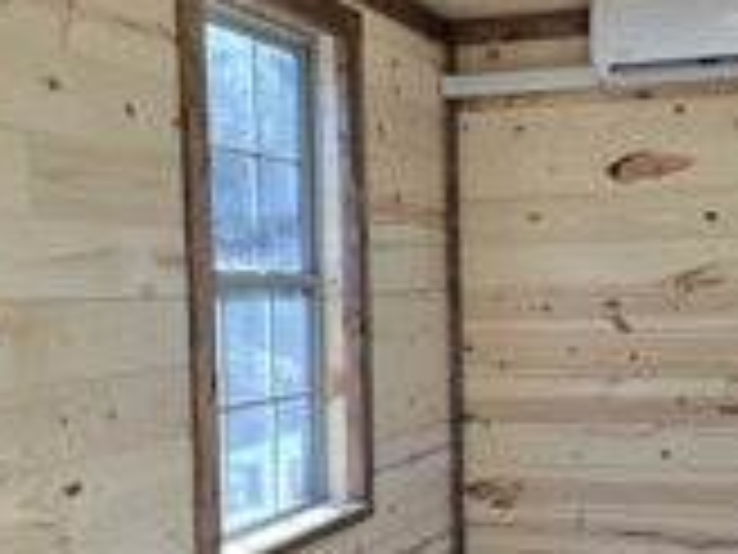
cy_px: 374
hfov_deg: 34.1
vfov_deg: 25.9
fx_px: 1194
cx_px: 482
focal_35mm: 56
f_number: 1.7
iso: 64
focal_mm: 6.3
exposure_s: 1/180
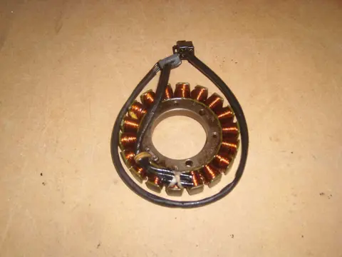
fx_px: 346
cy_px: 128
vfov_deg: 40.7
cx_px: 171
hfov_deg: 52.6
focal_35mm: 35
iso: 50
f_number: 7.1
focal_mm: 5.8
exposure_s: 1/30
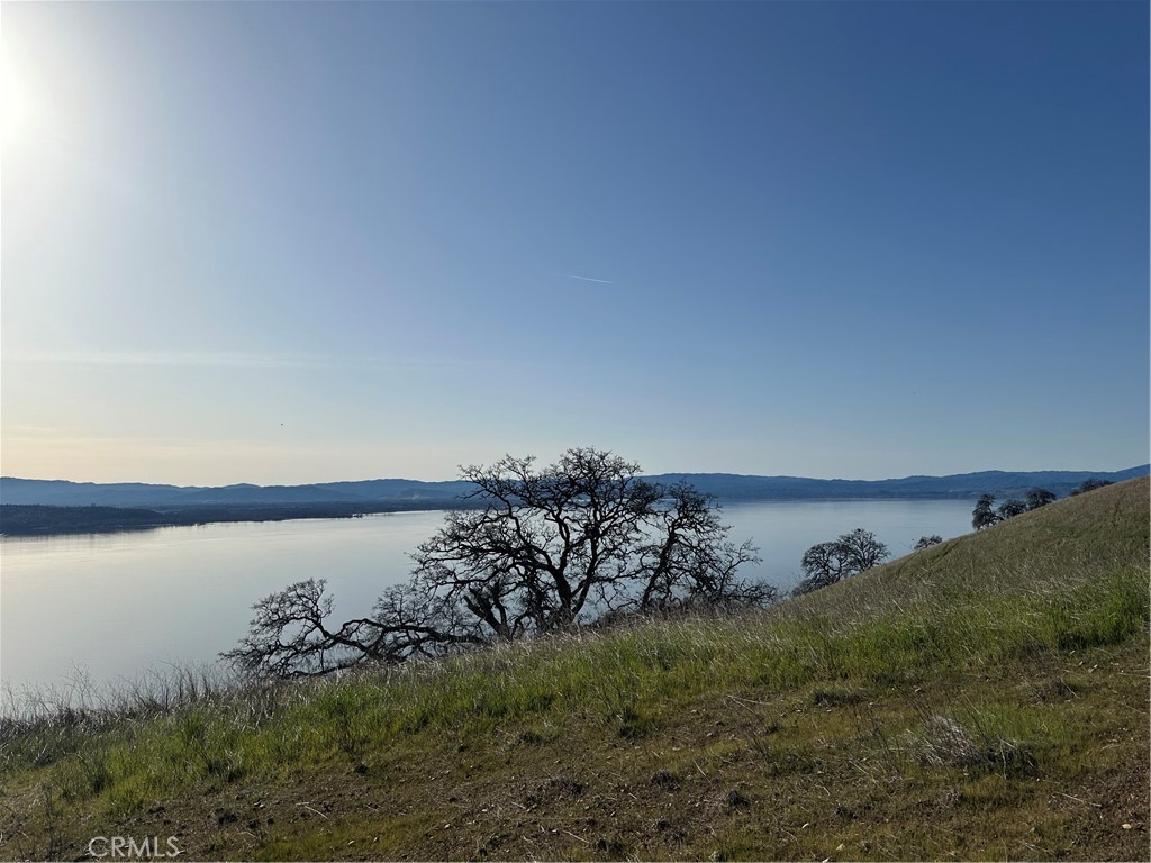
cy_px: 432
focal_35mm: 24
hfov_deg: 71.6
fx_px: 798
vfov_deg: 56.8
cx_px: 576
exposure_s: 1/13699
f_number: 1.78
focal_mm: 6.86
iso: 80
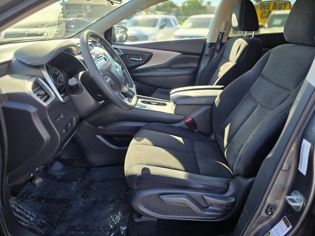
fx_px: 209
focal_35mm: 23
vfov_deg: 58.9
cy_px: 118
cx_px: 158
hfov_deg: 73.9
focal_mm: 6.3
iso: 32
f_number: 1.7
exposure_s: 1/120
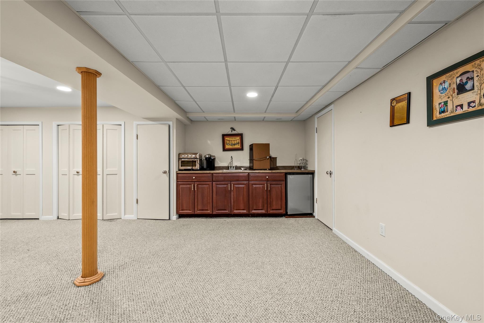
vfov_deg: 81.2
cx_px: 242
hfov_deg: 104.3
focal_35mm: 14
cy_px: 162
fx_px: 188
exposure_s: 1/3
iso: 800
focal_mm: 14
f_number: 8
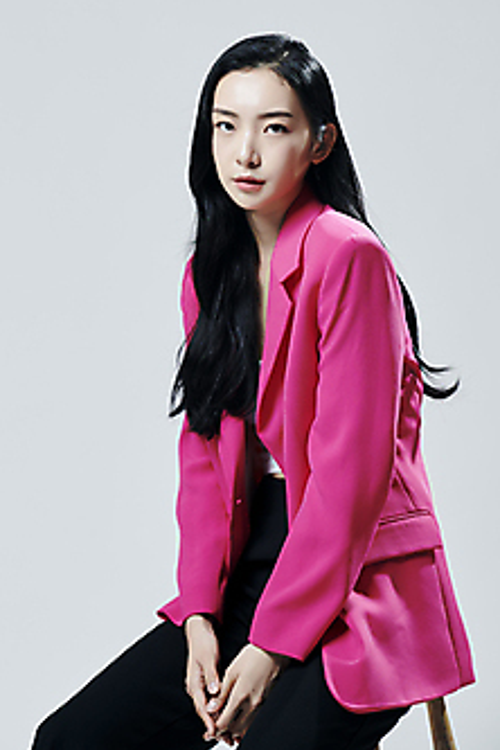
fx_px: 3500
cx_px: 224
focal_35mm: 168
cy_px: 329
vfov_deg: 12.2
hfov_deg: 8.2
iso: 200
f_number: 8
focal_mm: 140
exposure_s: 1/125
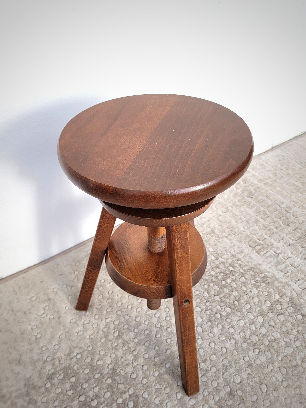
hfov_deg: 51.4
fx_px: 318
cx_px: 152
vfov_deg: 65.3
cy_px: 206
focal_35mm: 27
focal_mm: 5.4
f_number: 1.8
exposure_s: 1/1332
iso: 40
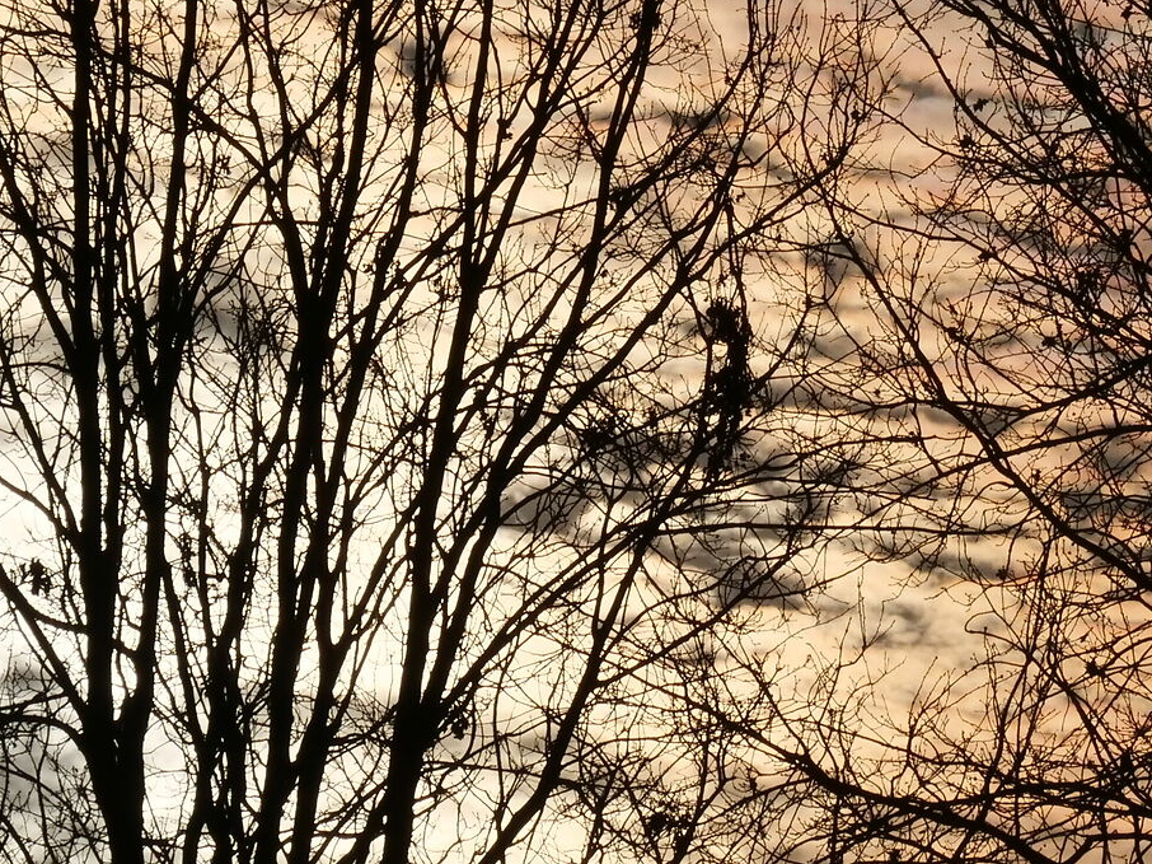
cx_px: 858
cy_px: 185
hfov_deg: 3.5
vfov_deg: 2.6
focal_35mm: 567
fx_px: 18864
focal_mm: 107
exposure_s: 1/4000
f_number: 16
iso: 500
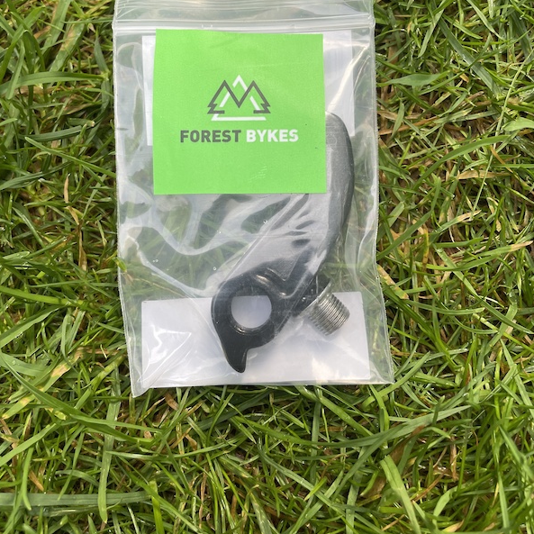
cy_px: 201
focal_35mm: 31
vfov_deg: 52.0
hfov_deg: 52.5
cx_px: 267
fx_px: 541
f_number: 1.6
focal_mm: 4.2
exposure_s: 1/200
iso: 32
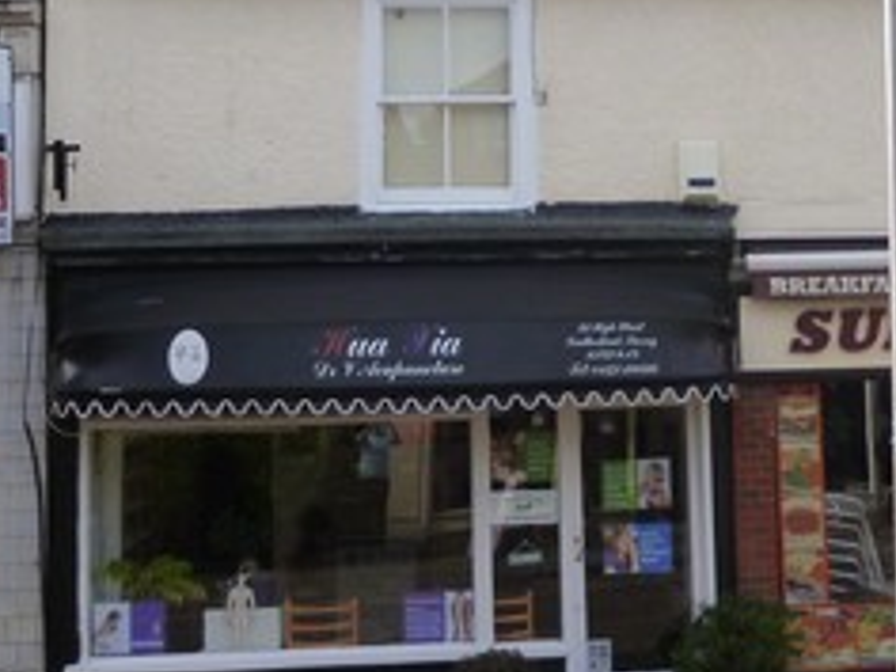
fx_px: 1967
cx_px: 619
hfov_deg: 25.5
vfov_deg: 19.1
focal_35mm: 76
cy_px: 110
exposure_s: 1/500
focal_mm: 5
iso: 160
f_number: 3.1
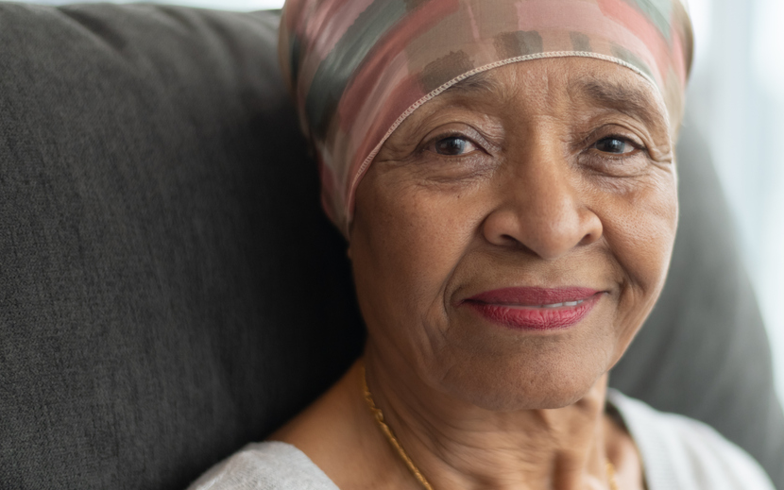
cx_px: 500
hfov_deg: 26.7
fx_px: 1645
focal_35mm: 77
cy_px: 257
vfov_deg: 16.9
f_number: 2
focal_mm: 50
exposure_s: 1/500
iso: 500
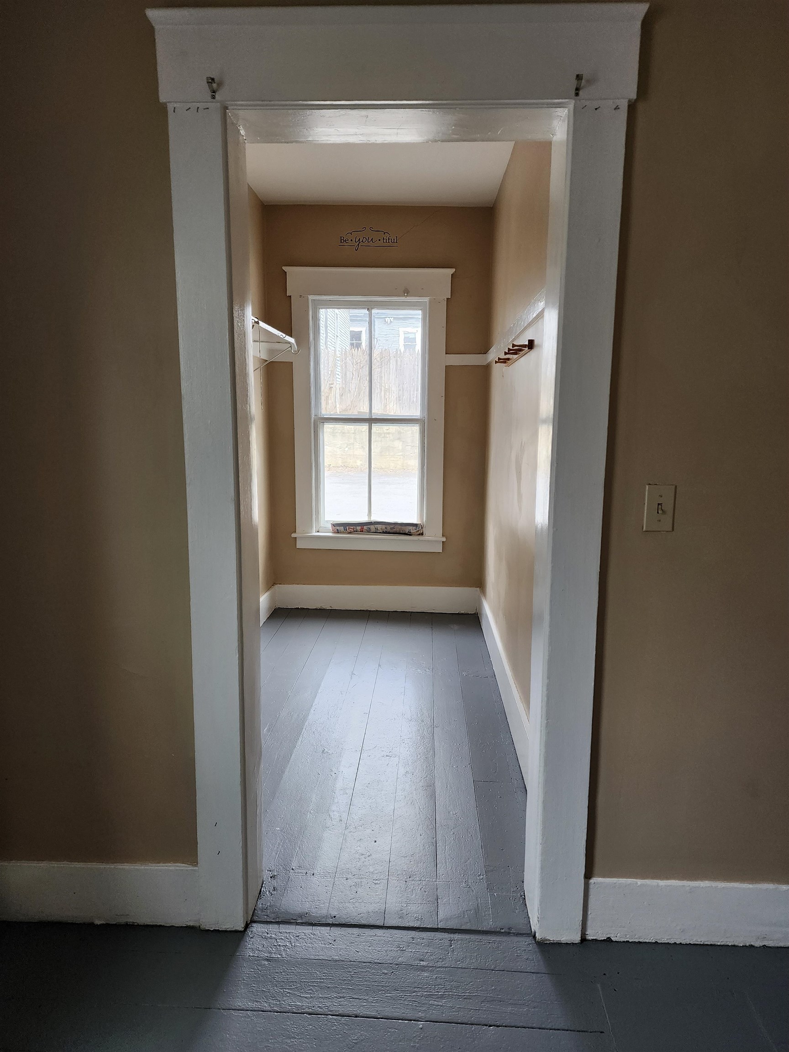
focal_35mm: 23
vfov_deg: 73.9
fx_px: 699
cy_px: 526
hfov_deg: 58.9
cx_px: 394
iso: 200
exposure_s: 1/180
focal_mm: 6.4
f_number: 1.8
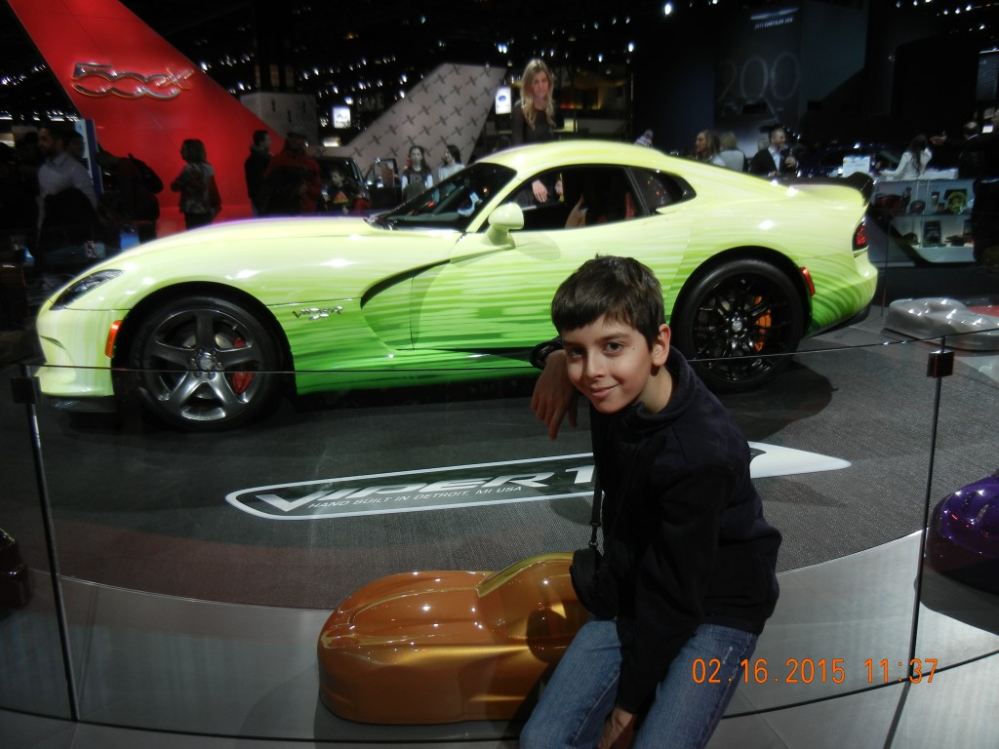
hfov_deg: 60.0
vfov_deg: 46.8
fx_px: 866
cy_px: 374
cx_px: 500
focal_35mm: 30
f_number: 3.5
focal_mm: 5.4
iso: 160
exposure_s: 1/124
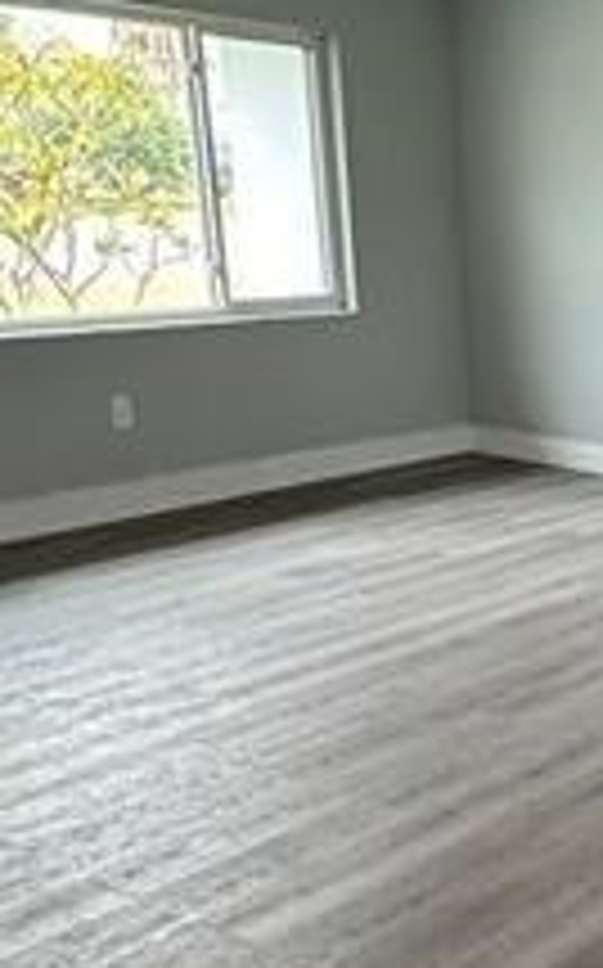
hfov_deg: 21.2
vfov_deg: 37.7
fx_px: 1396
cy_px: 666
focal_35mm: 53
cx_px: 864
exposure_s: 1/60
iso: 250
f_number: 2.2
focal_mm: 2.22
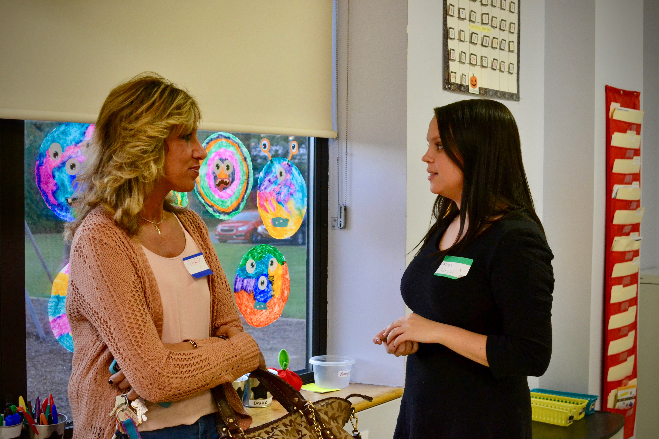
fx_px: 961
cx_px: 330
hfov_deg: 37.9
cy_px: 220
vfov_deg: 25.8
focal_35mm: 52
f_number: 6.3
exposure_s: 1/60
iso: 2000
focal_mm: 35
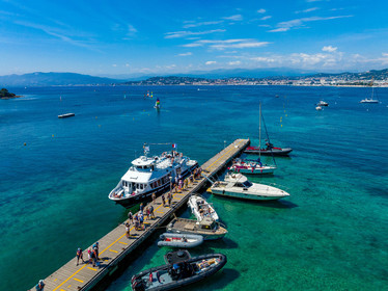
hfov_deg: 71.6
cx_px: 194
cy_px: 146
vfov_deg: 56.8
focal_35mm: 24
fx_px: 269
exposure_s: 1/1000
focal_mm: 12.3
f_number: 6.3
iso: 200
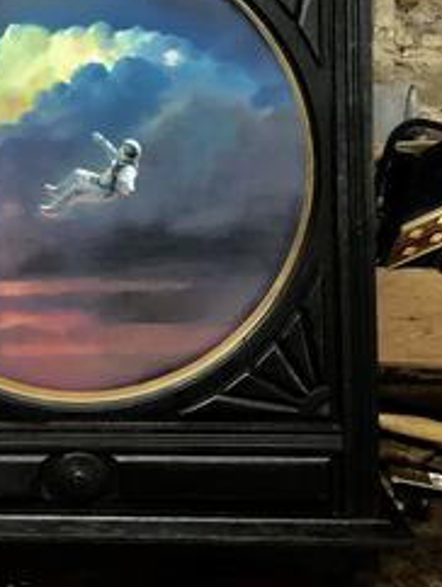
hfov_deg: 26.4
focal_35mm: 54
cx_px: 63
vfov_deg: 34.5
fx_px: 918
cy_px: 124
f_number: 1.8
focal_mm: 3
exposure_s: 1/50
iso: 200
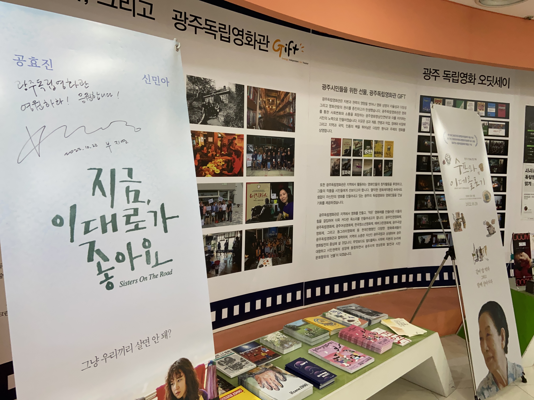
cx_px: 267
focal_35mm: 26
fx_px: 401
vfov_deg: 53.1
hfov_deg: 67.3
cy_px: 200
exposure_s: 1/60
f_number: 1.8
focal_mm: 4.25
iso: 200
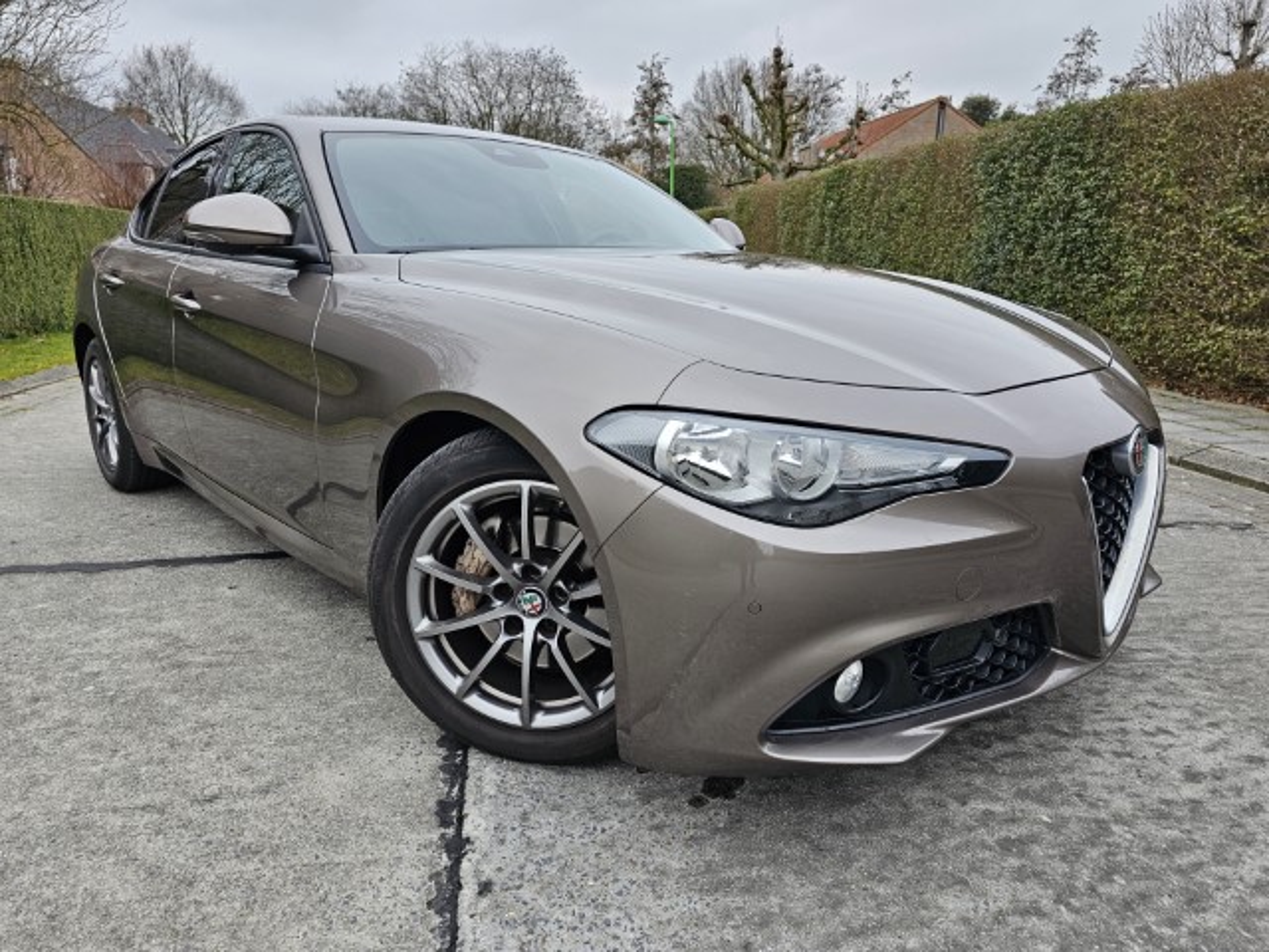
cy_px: 476
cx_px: 634
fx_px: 843
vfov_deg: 58.9
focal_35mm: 23
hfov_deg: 73.9
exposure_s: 1/180
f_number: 1.7
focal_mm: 6.3
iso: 80
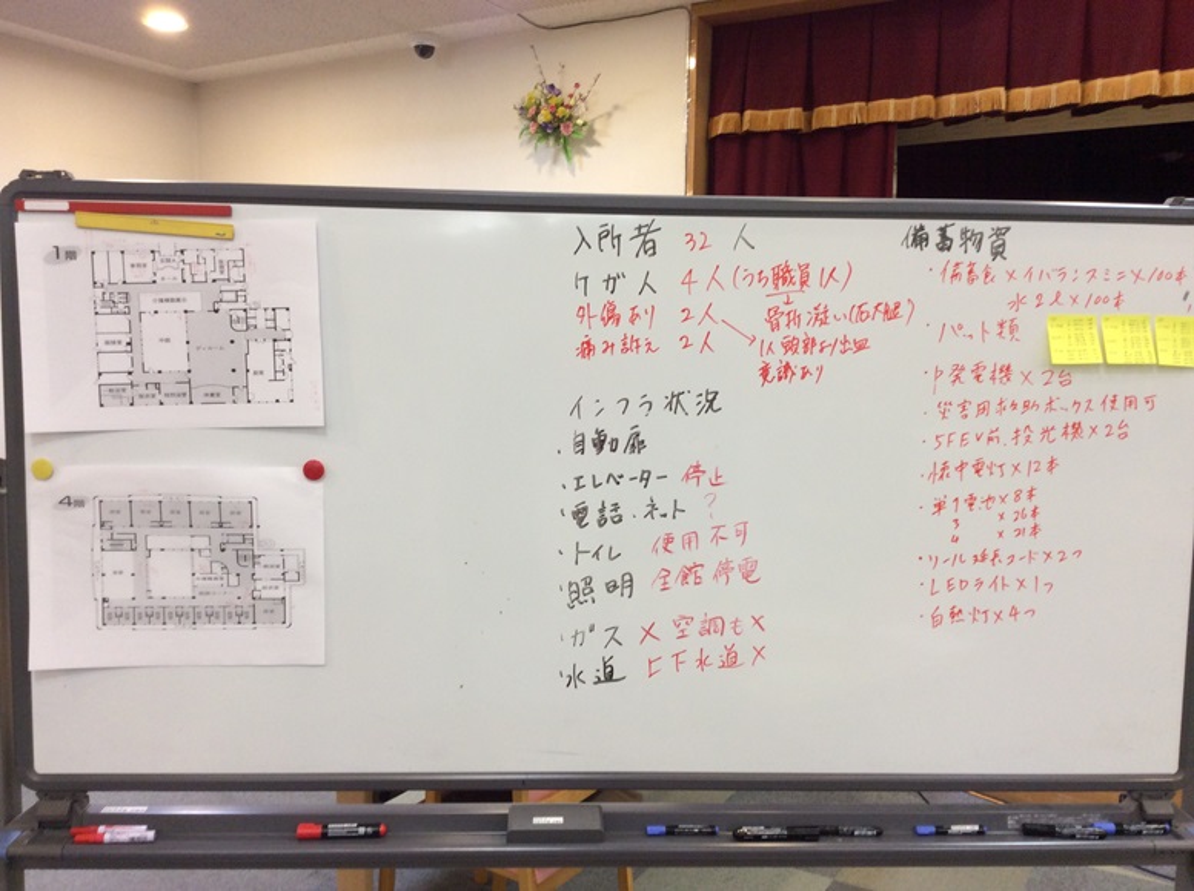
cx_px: 597
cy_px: 446
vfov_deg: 44.0
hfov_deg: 56.9
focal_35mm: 32
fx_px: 1102
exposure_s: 1/24
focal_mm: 3.3
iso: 50
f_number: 2.4
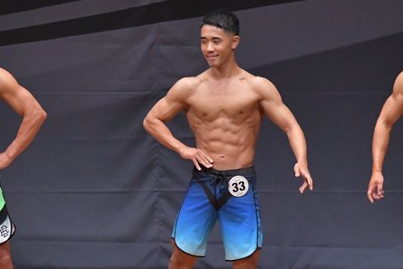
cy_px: 185
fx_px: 4647
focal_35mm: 415
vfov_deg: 3.3
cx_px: 230
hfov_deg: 5.0
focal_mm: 160
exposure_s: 1/400
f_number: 5.6
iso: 6400
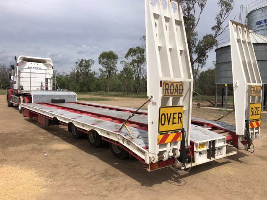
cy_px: 98
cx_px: 132
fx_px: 224
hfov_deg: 61.6
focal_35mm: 29
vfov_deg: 48.2
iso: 20
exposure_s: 1/4000
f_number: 1.8
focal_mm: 3.99
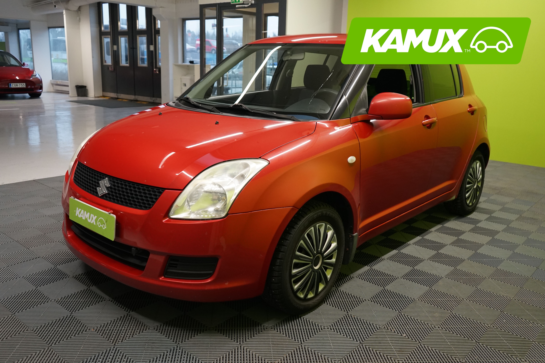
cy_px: 182
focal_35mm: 30
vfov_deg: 43.6
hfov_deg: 61.9
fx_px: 454
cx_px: 272
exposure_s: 1/50
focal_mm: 30
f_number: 4
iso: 1600
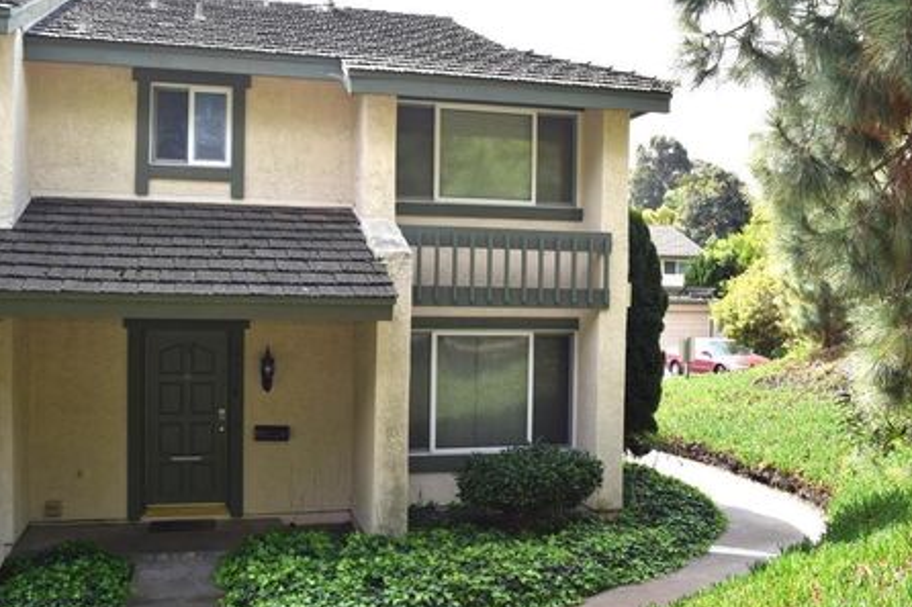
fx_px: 937
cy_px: 318
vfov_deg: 35.9
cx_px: 442
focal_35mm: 37
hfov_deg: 51.9
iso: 100
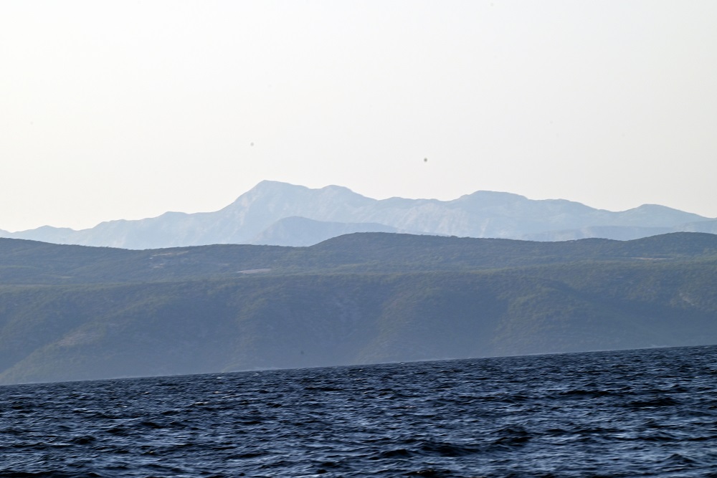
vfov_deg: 4.6
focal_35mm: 300
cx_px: 358
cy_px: 239
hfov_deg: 6.9
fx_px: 5975
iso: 360
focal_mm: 300
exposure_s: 1/320
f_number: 16
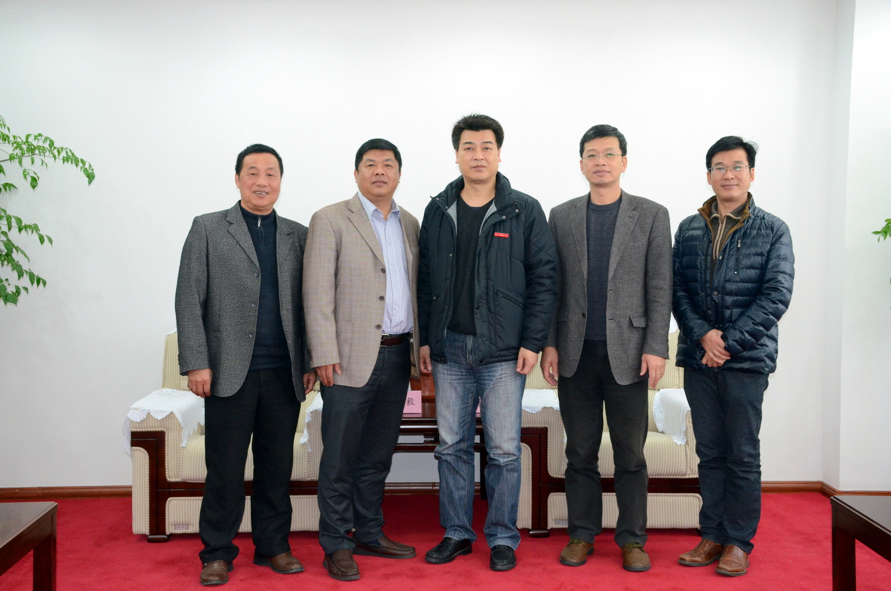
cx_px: 446
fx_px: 1112
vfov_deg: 29.7
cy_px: 296
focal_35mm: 45
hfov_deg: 43.7
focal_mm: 30
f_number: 5.6
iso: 2200
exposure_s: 1/60
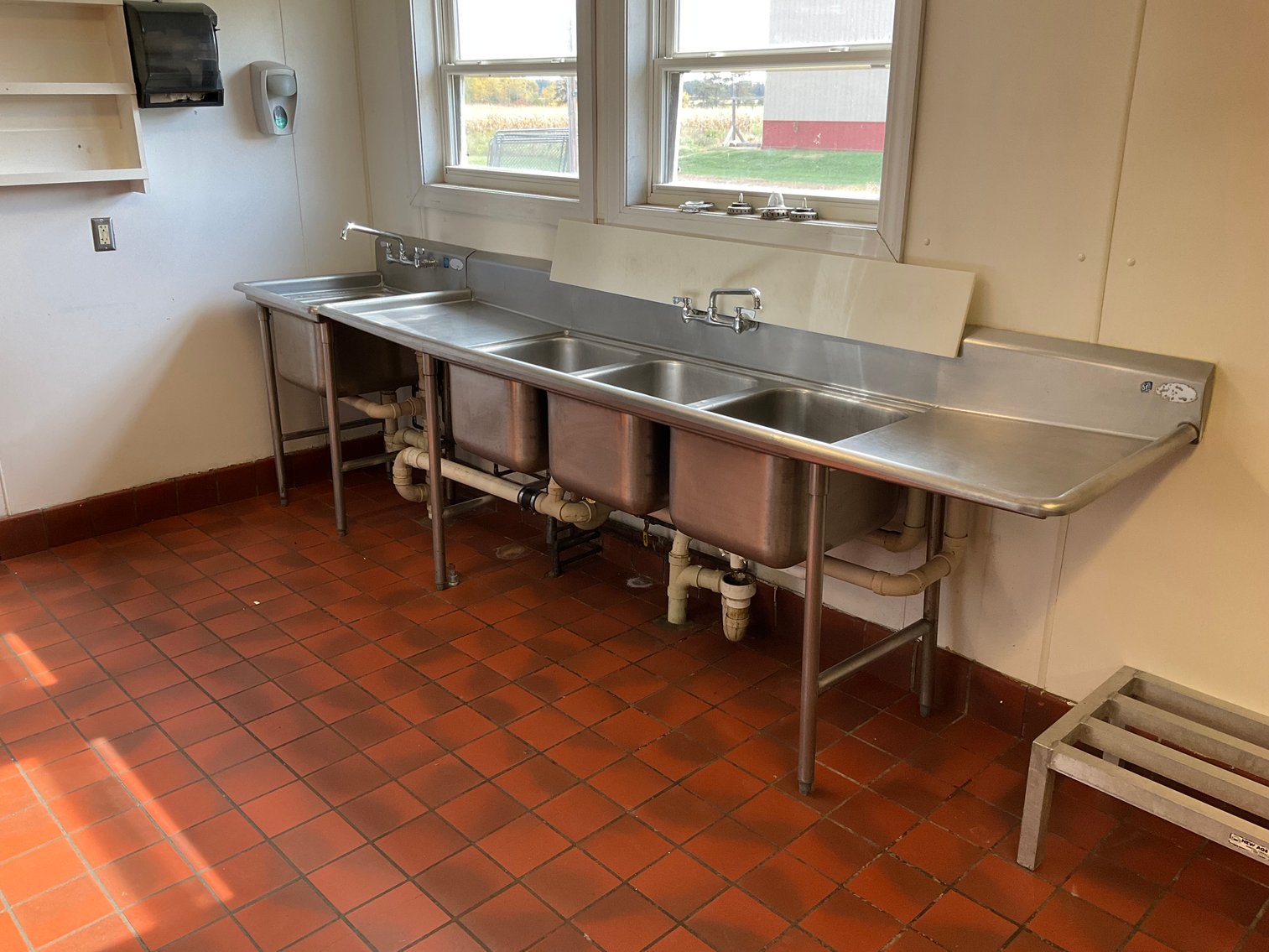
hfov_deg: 61.7
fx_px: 1063
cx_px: 634
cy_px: 476
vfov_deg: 48.2
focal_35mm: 29
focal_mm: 3
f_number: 1.8
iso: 50
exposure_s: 1/60
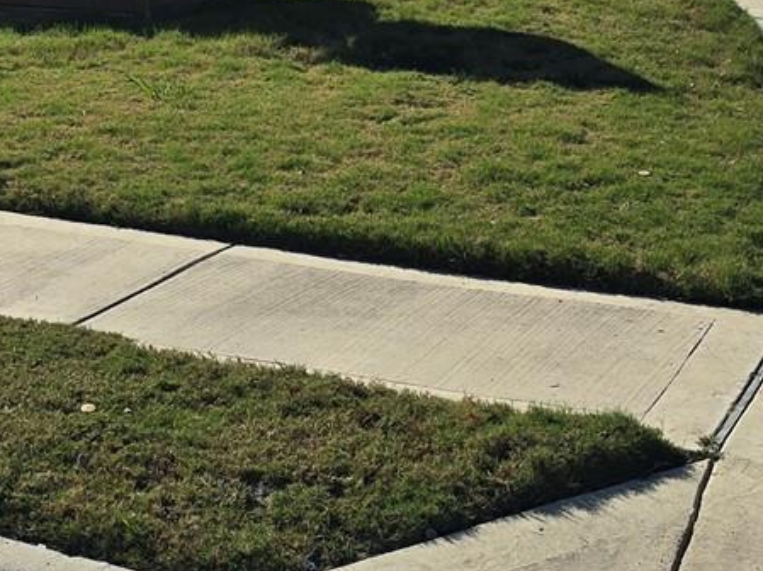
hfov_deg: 17.7
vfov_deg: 13.5
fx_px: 2313
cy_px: -185
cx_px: -189
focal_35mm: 105
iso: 12
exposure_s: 1/1343
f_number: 1.7
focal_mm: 6.3
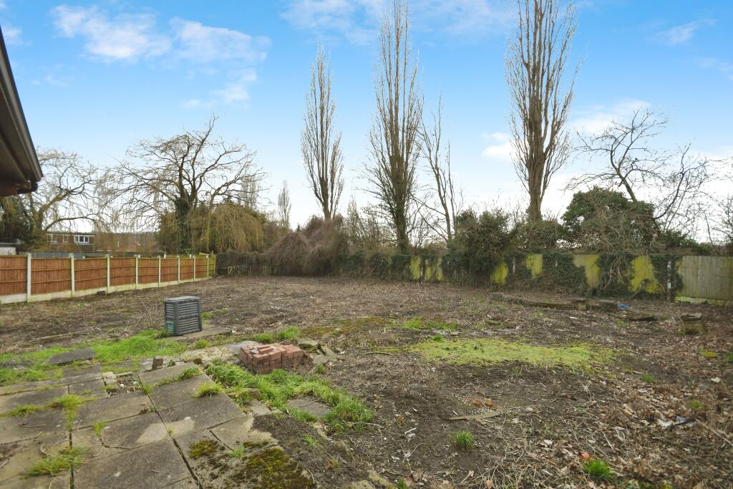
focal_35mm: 15
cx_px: 366
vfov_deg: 77.3
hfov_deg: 100.4
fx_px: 305
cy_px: 244
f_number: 8
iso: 400
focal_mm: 10
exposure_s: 1/250
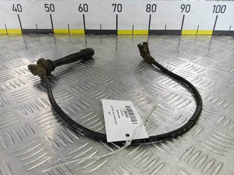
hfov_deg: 73.9
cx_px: 117
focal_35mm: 23
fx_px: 155
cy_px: 88
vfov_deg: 58.9
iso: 80
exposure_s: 1/50
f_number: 1.6
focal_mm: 4.11
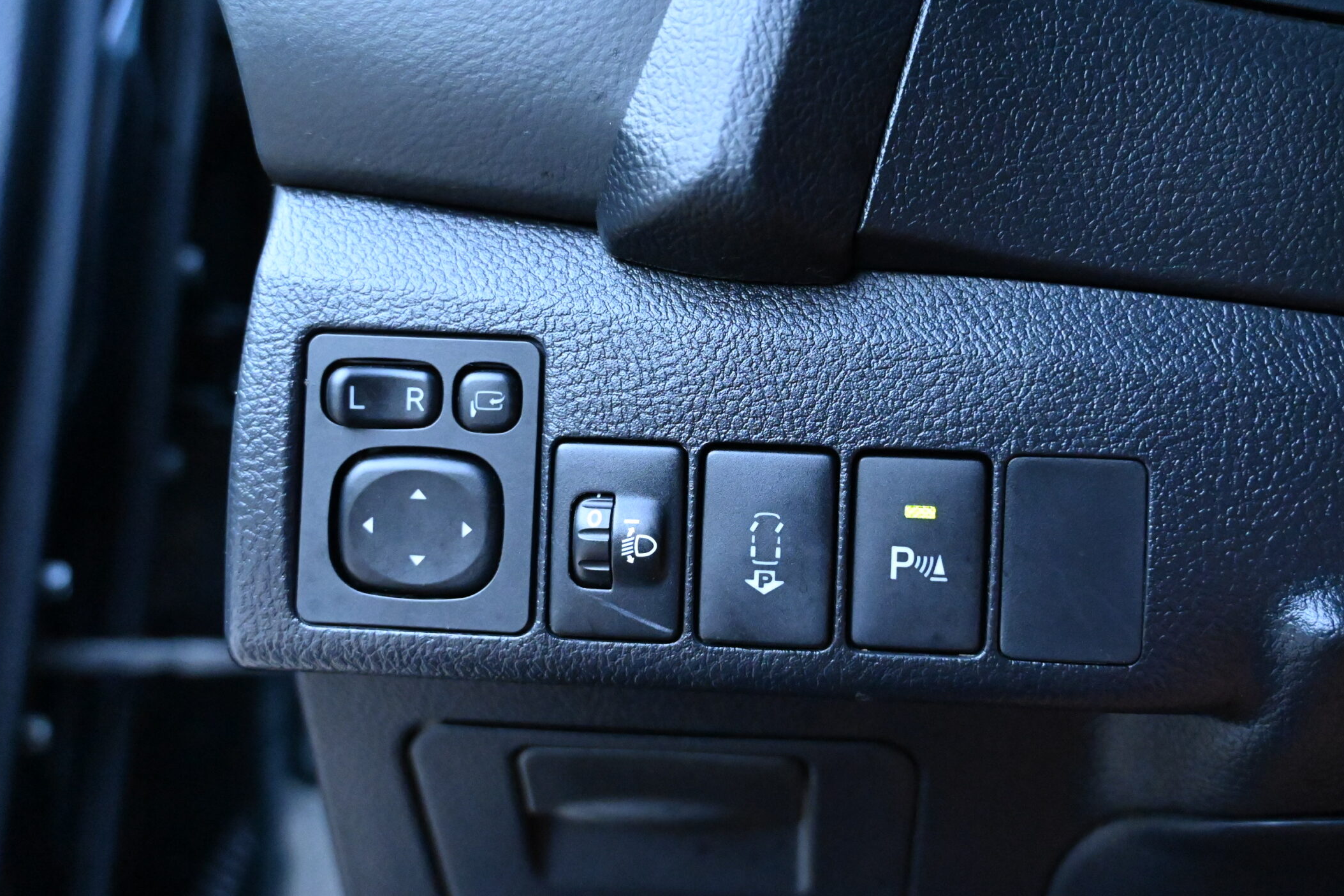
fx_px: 1292
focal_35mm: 35
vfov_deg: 38.2
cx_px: 766
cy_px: 420
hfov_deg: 54.8
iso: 18000
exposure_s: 1/400
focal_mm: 28.5
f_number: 4
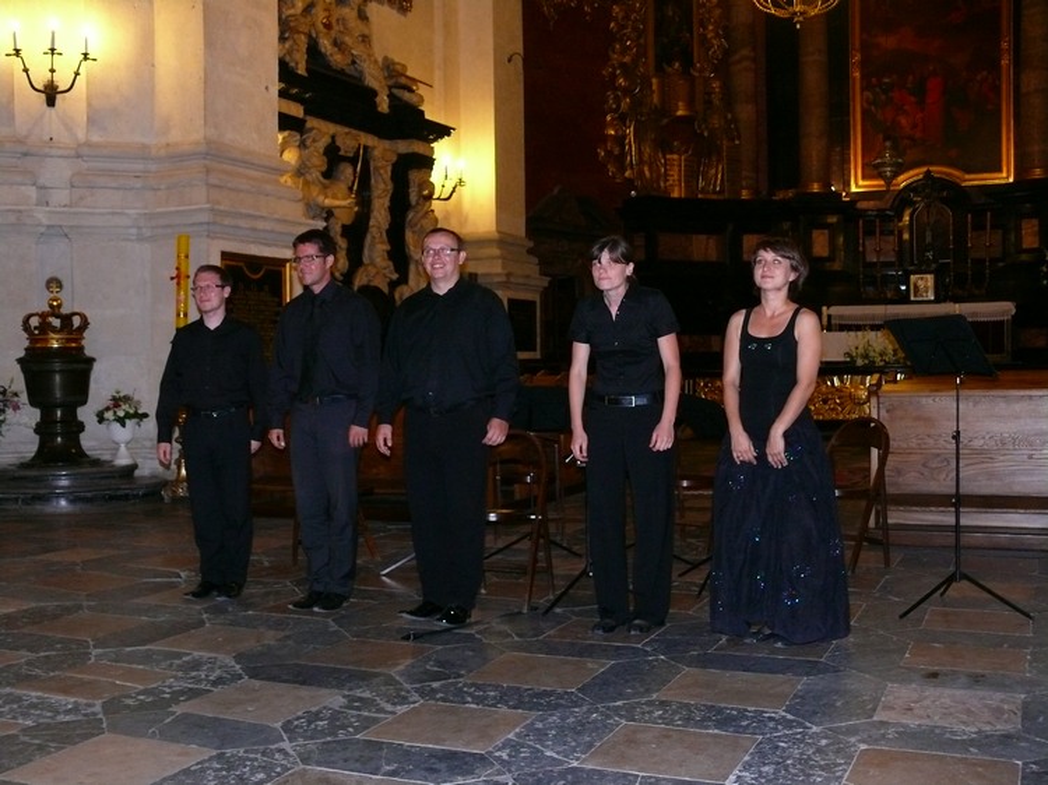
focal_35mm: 41
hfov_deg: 45.8
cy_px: 392
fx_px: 1241
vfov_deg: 35.1
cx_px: 524
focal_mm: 8.6
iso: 320
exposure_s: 1/30
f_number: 2.8
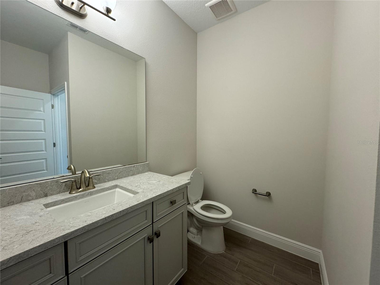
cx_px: 190
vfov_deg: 85.7
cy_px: 142
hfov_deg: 102.1
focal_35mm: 14
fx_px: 154
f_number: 2.2
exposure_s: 1/120
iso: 250
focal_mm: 2.22
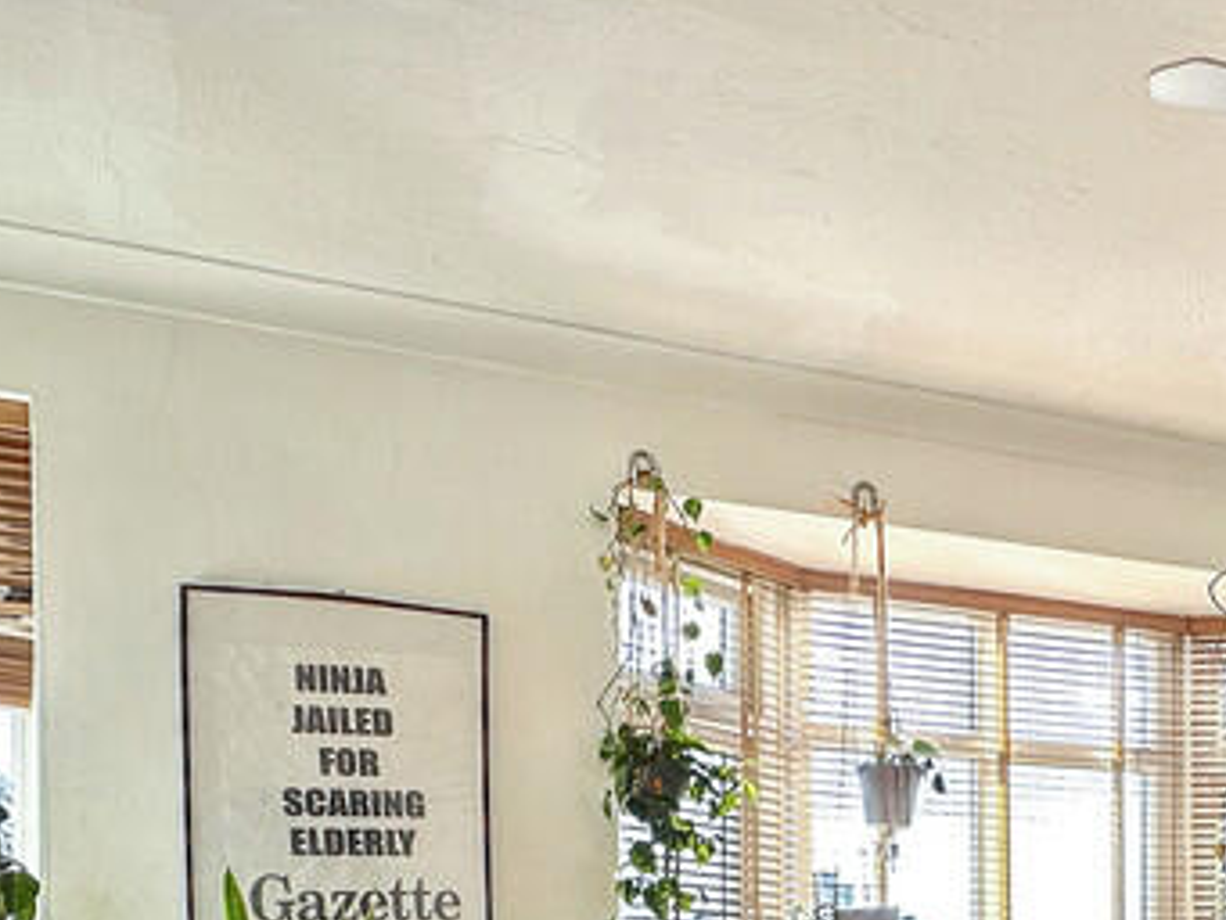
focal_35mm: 42
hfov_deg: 42.5
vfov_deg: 25.9
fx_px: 1488
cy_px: 1362
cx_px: 1007
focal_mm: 2.22
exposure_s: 1/100
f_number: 2.2
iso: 50
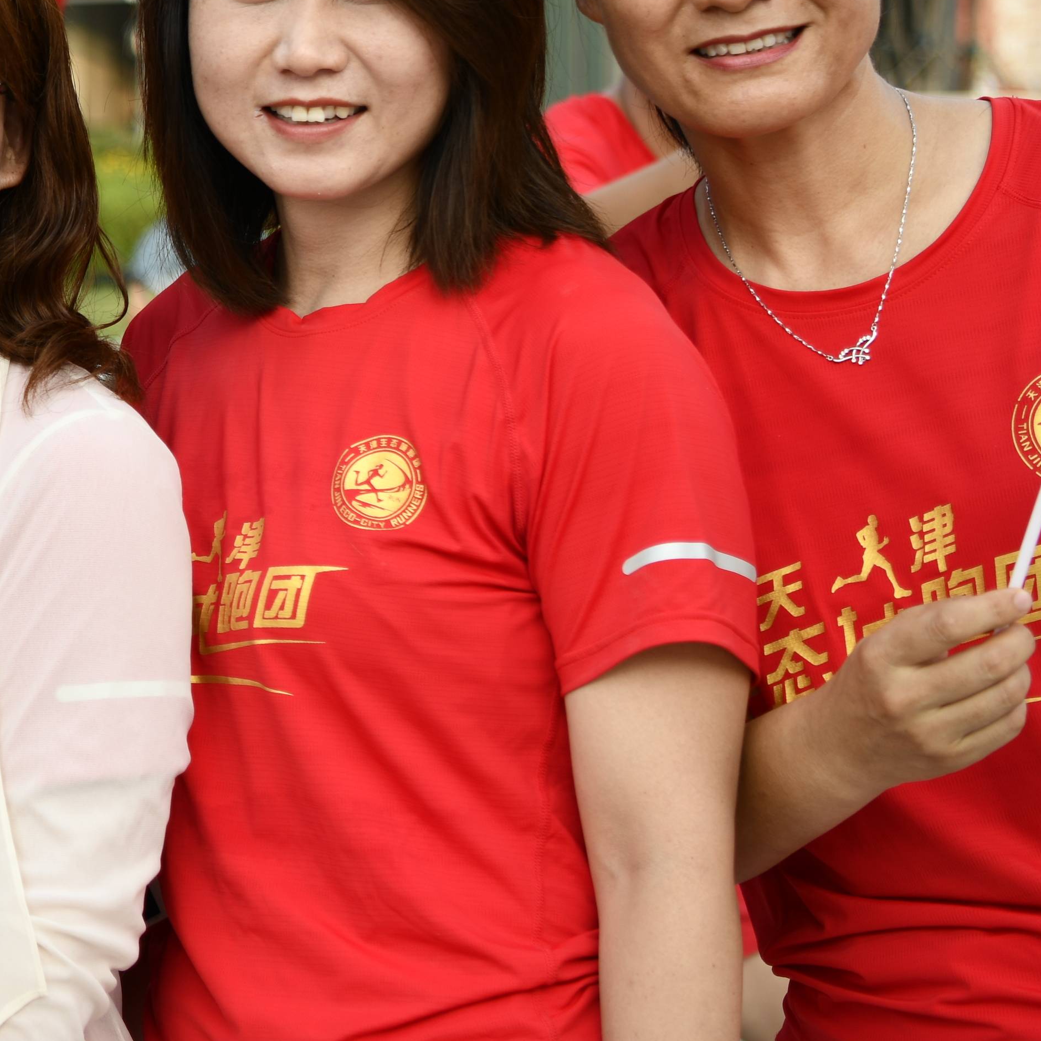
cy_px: 214
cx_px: -369
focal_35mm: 112
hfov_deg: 14.8
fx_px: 3811
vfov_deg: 15.5
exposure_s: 1/200
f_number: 2.8
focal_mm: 40
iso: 64
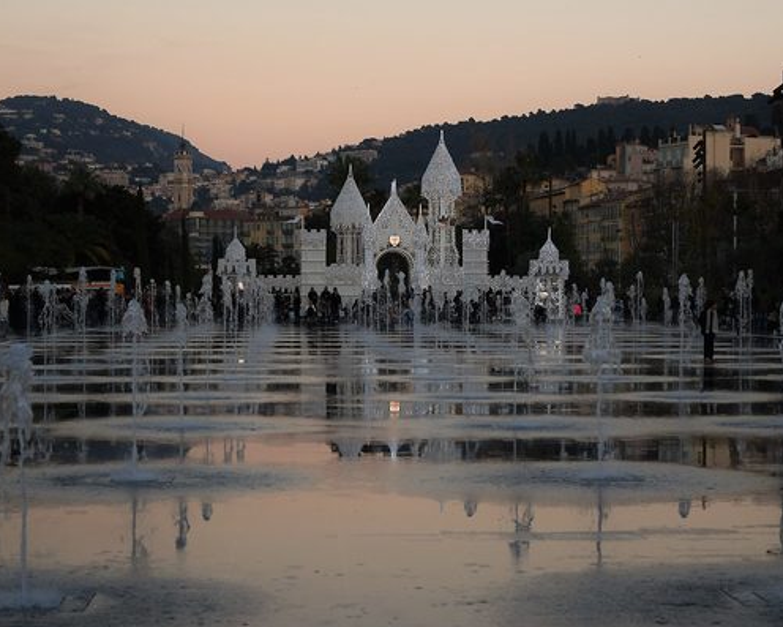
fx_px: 2169
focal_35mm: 94
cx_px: 407
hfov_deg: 20.5
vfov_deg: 16.4
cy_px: 313
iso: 400
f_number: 5.6
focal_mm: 55
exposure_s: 1/125
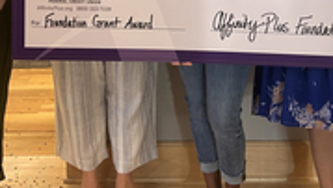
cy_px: -73
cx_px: 169
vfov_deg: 15.0
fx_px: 672
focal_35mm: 76
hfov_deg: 27.8
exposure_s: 1/60
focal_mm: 5.7
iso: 125
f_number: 1.5
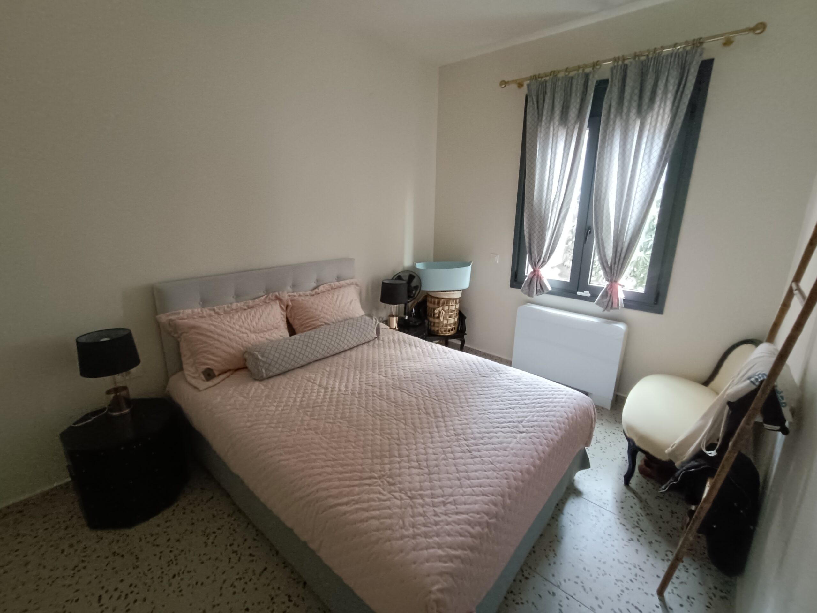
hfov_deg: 94.5
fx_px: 378
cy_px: 306
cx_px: 408
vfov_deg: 78.1
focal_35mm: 16
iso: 534
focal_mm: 1.66
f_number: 2.2
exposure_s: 1/50
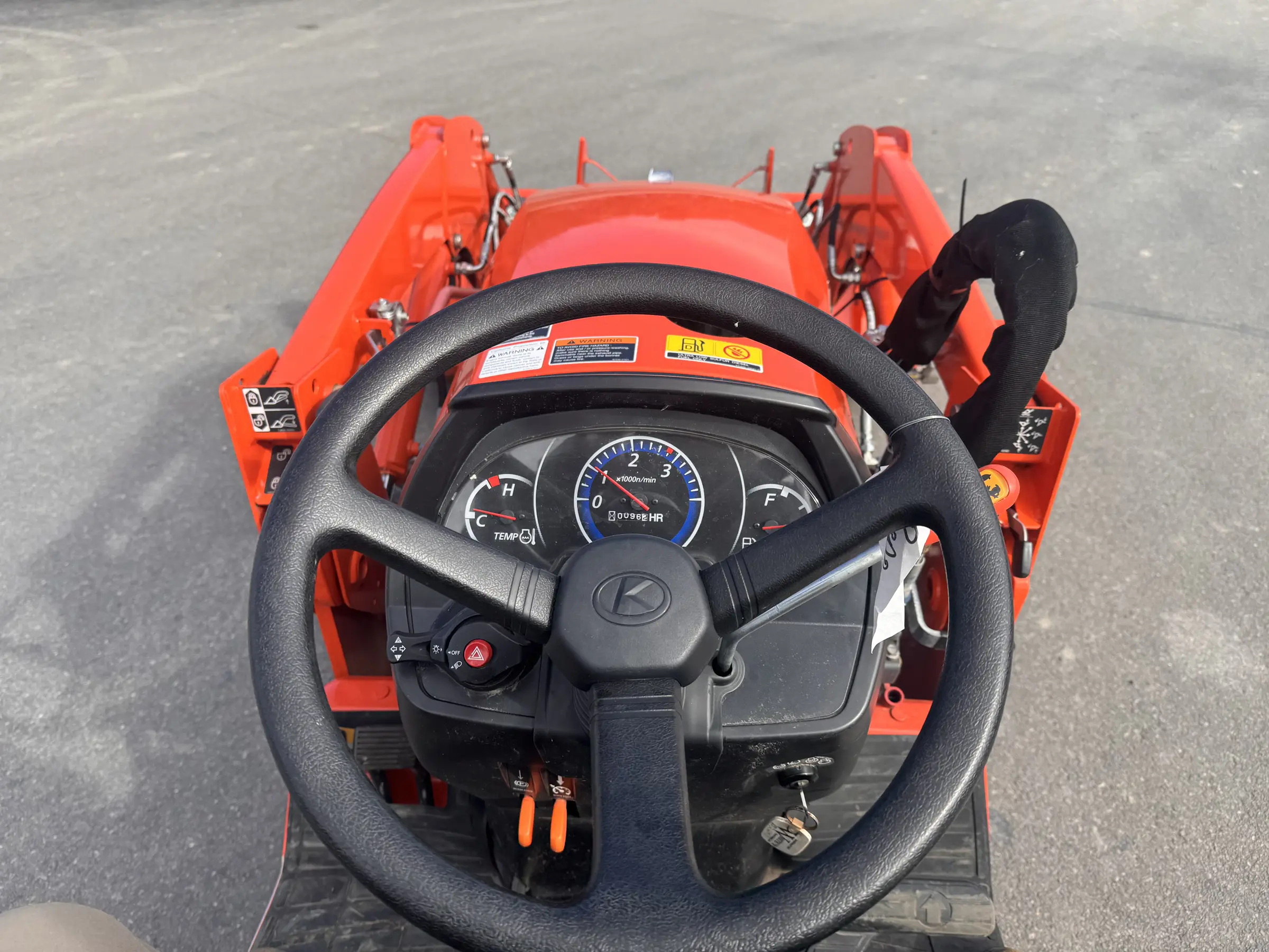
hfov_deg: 71.6
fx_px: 880
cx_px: 634
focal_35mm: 24
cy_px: 476
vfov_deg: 56.8
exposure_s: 1/1869
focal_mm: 6.76
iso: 80
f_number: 1.78
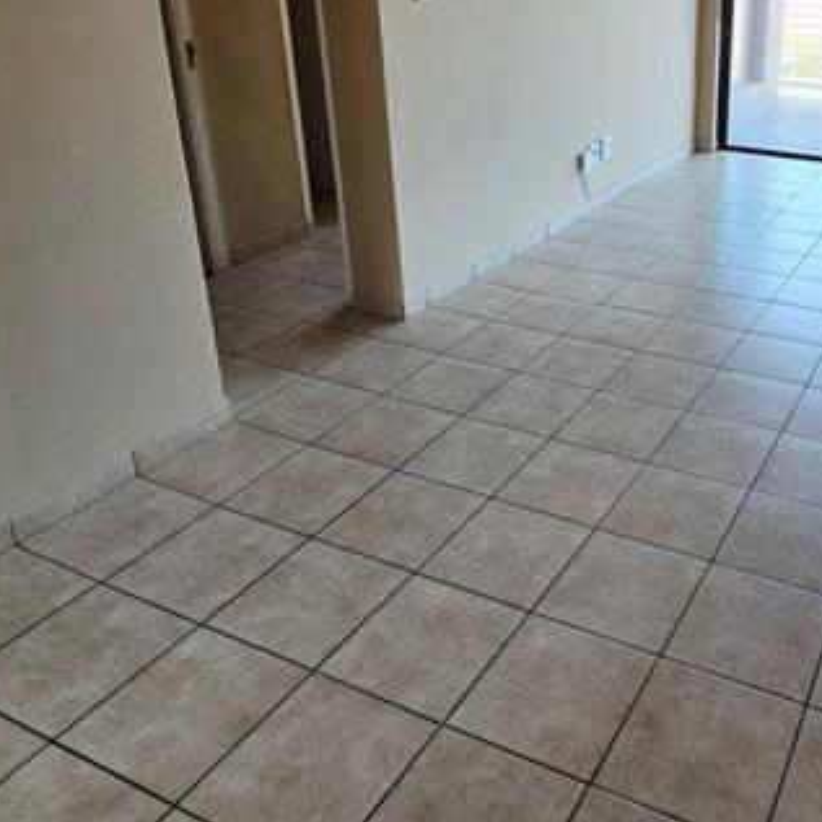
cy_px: 233
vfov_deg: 53.7
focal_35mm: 29
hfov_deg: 51.6
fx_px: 779
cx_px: 674
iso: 50
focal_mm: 2.2
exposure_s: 1/112
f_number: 2.2
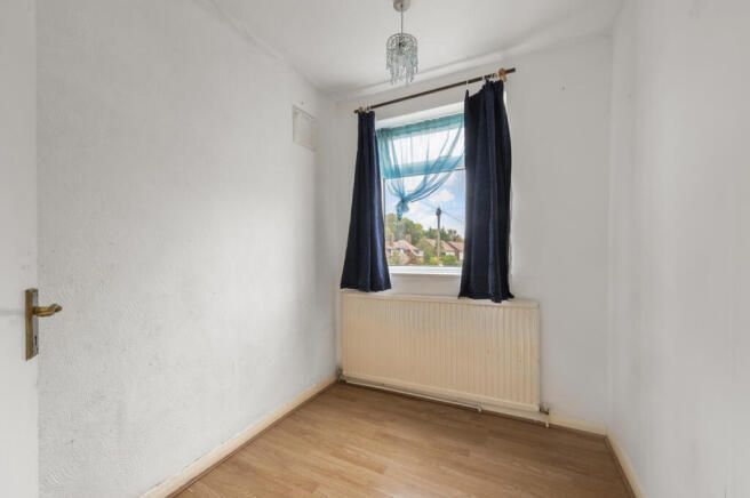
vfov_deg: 81.1
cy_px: 249
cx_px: 375
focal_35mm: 14
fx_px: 291
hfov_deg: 104.3
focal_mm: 14
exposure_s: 1
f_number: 16
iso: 200
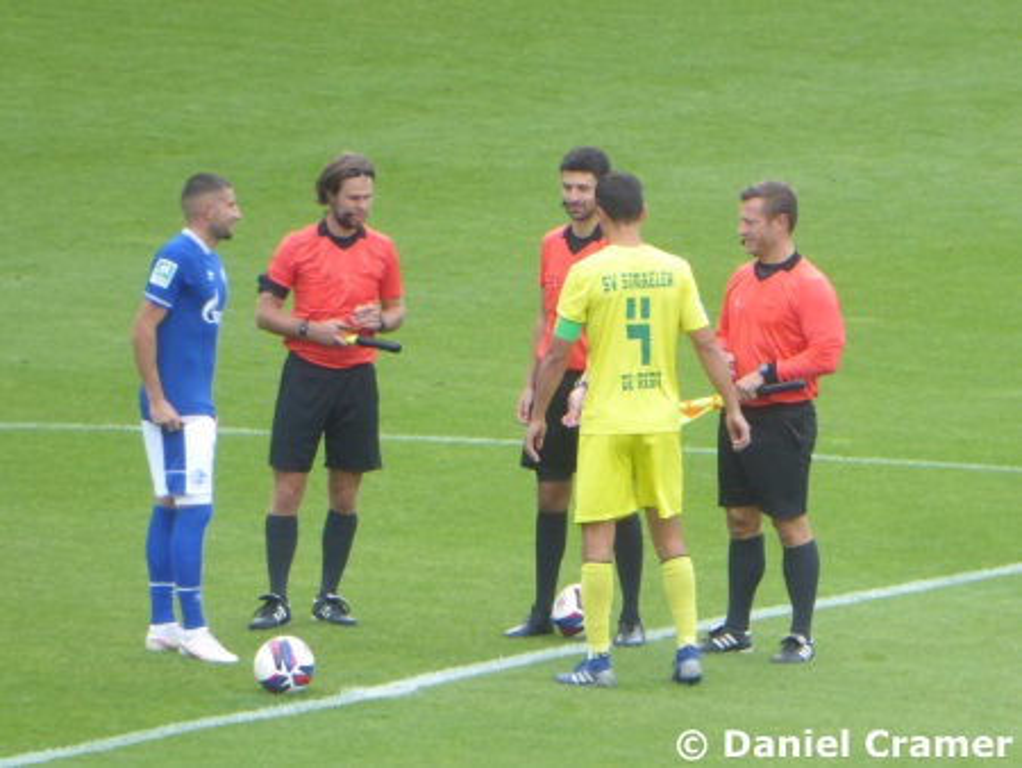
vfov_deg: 2.1
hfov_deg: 2.8
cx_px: 511
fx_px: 21269
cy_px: 384
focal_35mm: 720
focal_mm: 129
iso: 250
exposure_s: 1/125
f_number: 6.4
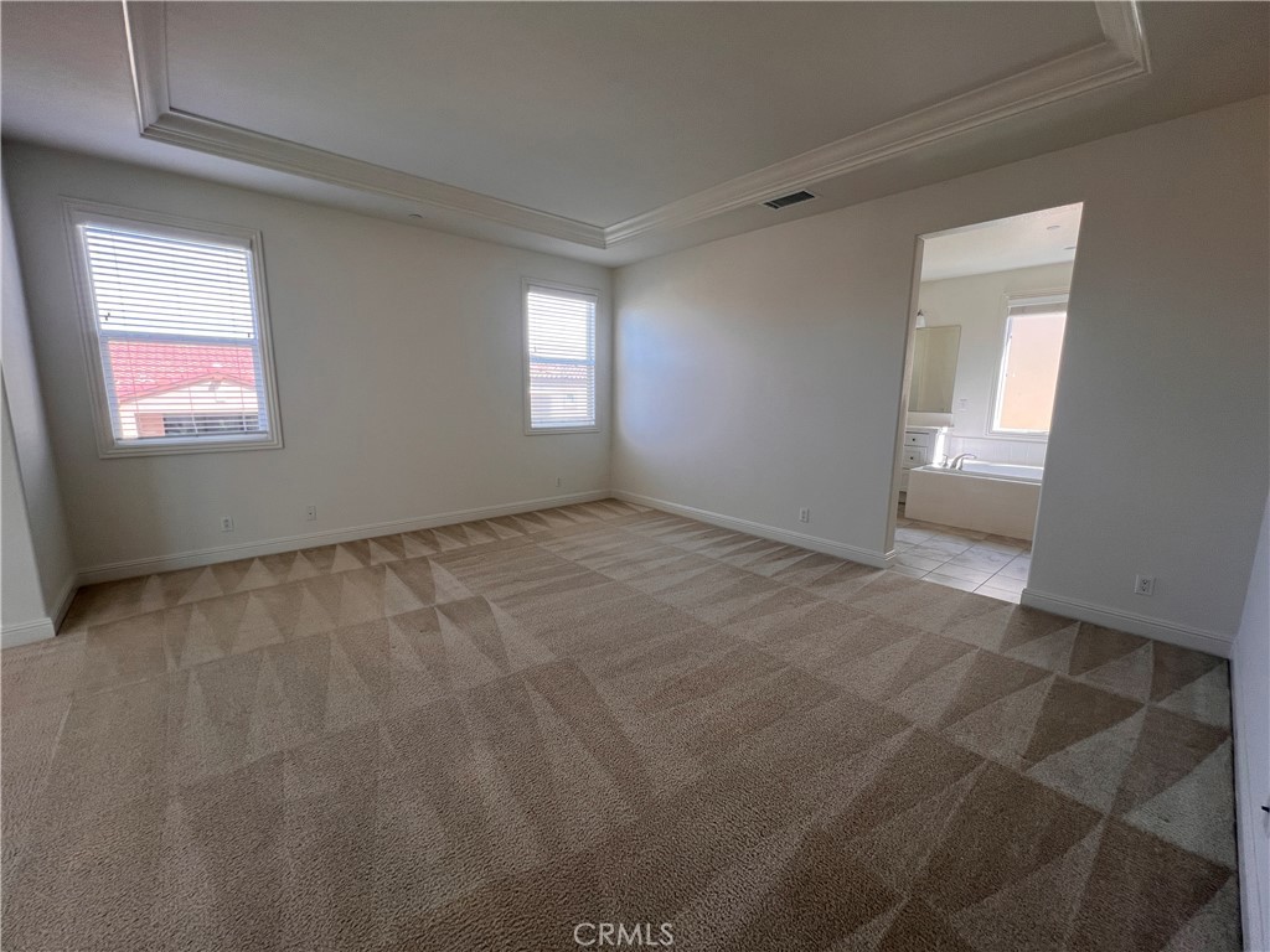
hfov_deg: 106.2
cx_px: 635
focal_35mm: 13
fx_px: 477
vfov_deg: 89.9
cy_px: 476
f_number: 1.8
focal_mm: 1.57
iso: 80
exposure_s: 1/120
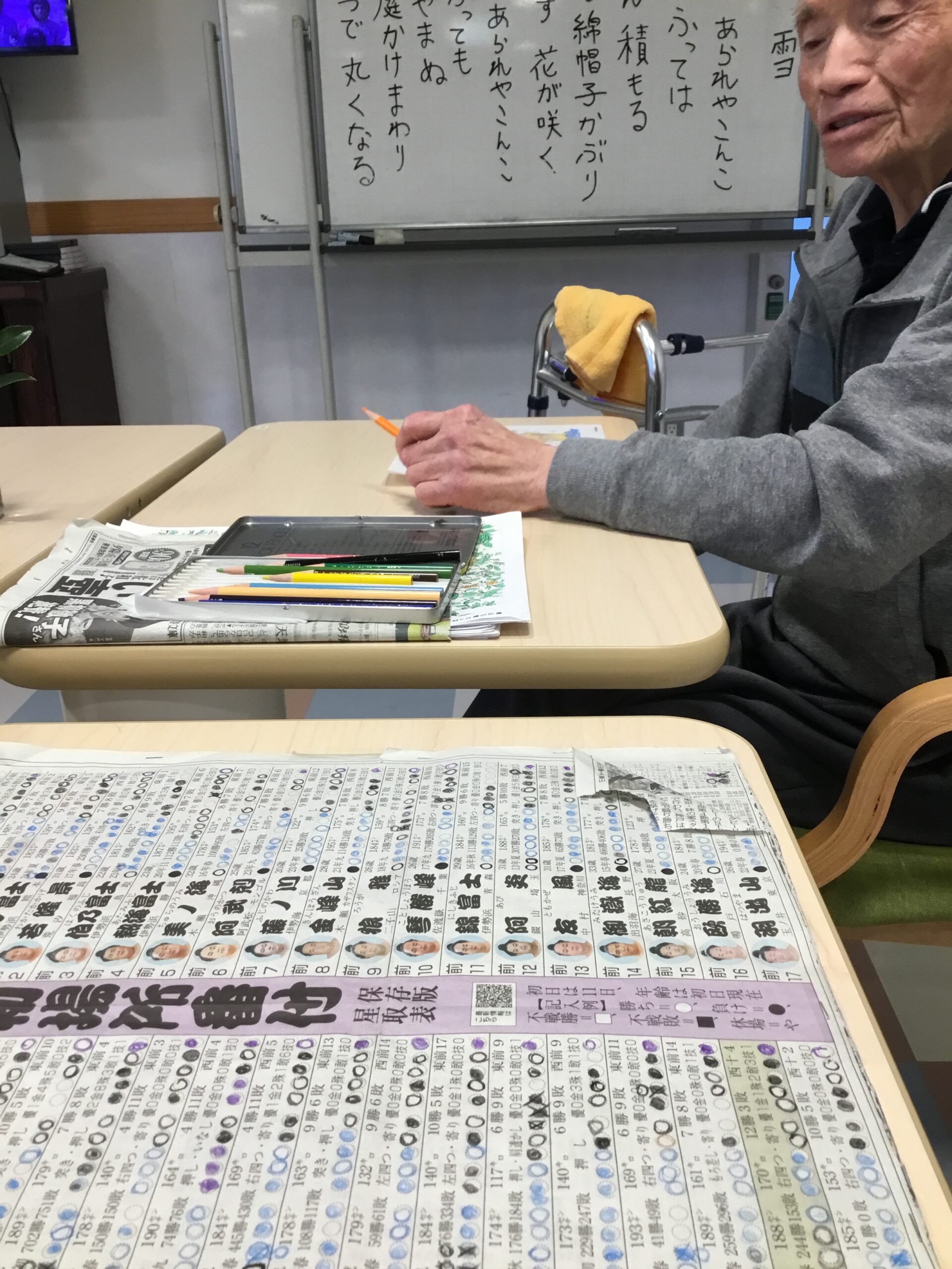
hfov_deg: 45.4
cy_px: 634
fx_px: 1137
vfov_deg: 58.4
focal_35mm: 31
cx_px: 476
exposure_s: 1/30
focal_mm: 3.3
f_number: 2.4
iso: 40
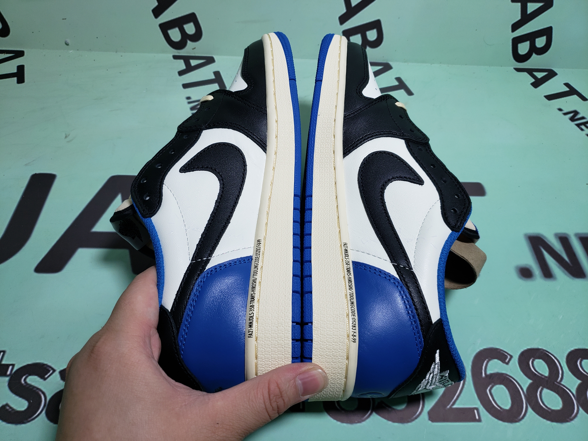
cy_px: 220
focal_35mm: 26
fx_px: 442
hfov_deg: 67.3
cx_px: 294
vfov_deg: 53.1
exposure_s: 1/525
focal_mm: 4.3
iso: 50
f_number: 1.5
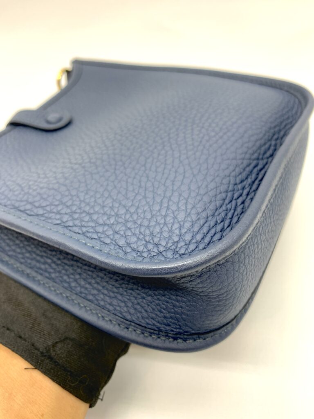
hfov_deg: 53.1
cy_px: 210
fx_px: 314
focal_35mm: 26
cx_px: 157
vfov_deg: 67.3
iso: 64
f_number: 1.8
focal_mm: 4.25
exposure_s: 1/50
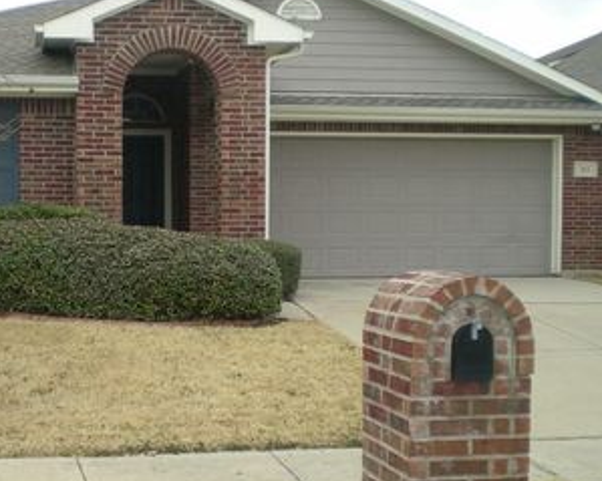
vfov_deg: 24.5
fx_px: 1104
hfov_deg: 29.9
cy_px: 287
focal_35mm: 62
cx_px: 141
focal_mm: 6.3
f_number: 3.1
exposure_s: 1/303
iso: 77
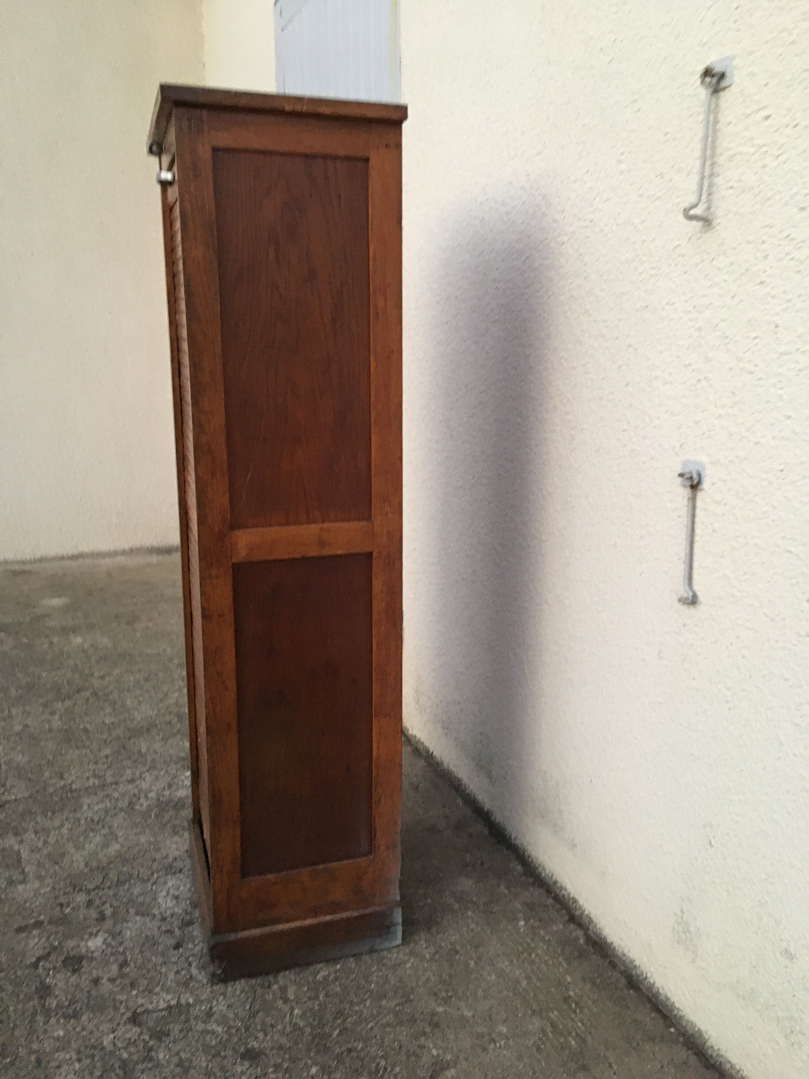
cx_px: 404
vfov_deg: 61.7
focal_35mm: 29
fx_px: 904
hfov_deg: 48.2
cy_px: 540
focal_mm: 4.15
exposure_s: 1/17
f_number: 2.2
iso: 250
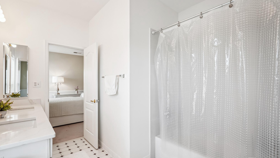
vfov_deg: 63.8
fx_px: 126
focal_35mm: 17
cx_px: 139
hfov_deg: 95.9
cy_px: 86
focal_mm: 16
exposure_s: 1/4
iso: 100
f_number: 8
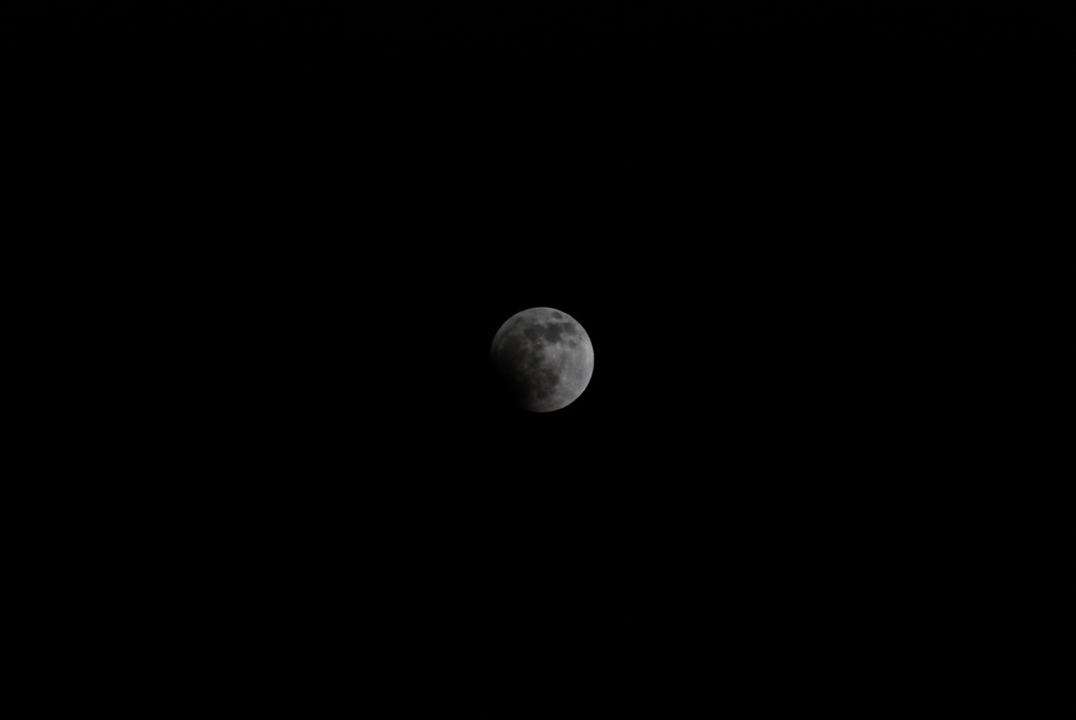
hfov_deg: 5.1
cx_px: 538
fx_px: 12117
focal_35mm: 405
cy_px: 360
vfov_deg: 3.4
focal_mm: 270
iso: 800
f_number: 6.3
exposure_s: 1/1000
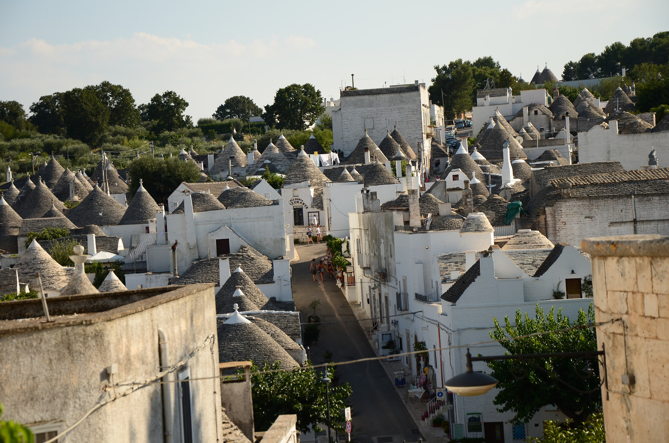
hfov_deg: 22.0
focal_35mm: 93
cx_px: 334
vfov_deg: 14.6
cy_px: 222
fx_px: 1724
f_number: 5.3
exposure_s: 1/1000
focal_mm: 62
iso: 200
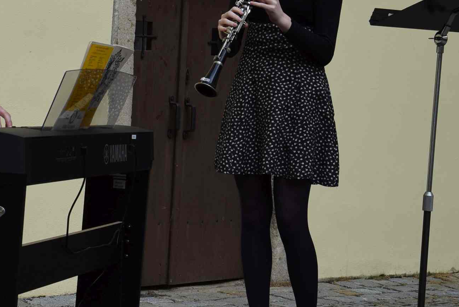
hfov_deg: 14.8
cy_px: 81
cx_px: 122
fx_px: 1761
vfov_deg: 9.9
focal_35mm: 138
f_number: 9
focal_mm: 40
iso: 200
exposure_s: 1/320
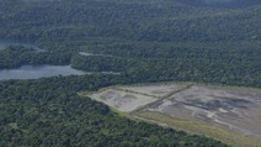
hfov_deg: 24.7
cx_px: 14
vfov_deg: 14.4
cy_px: 138
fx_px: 574
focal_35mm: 83
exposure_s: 1/800
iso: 320
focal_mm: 40
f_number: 9
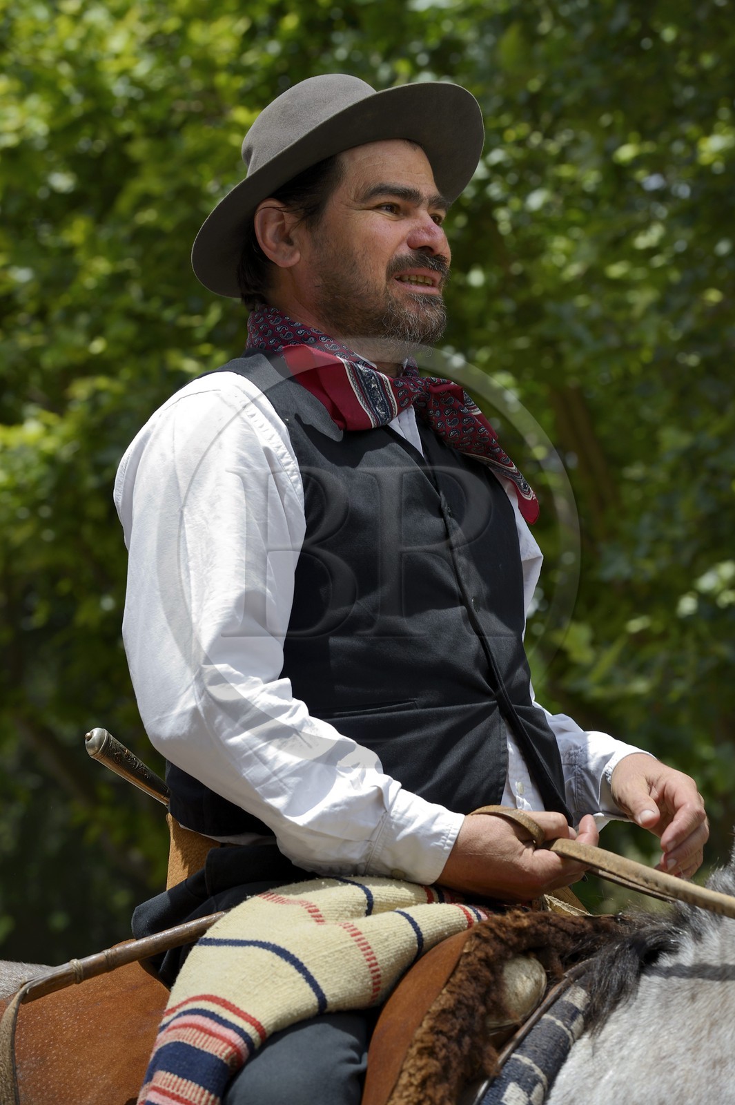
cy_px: 552
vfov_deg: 17.1
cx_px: 368
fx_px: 3679
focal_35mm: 120
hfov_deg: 11.4
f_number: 8
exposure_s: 1/500
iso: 400
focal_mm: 120
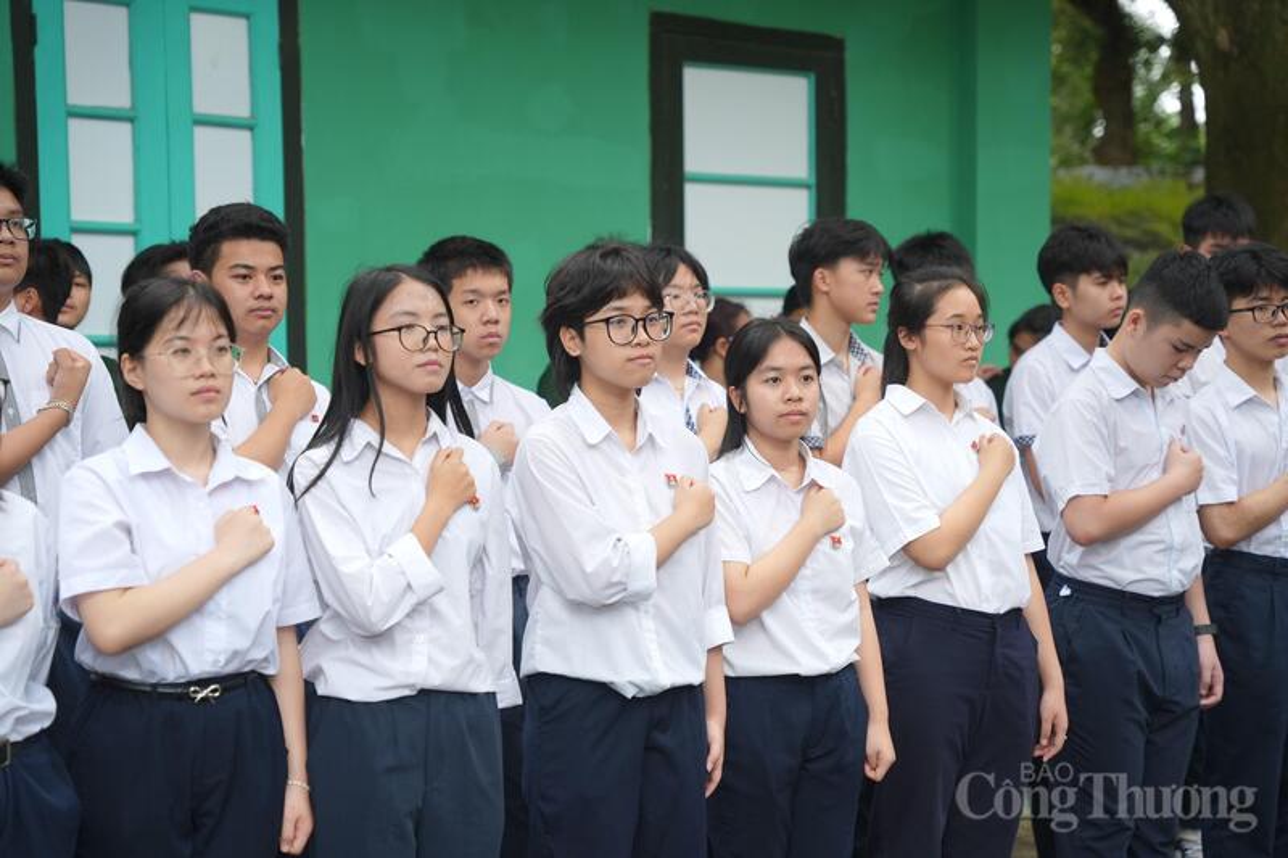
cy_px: 429
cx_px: 644
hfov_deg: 28.8
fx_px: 2504
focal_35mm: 70
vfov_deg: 19.4
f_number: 3.2
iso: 320
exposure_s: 1/200
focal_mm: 70
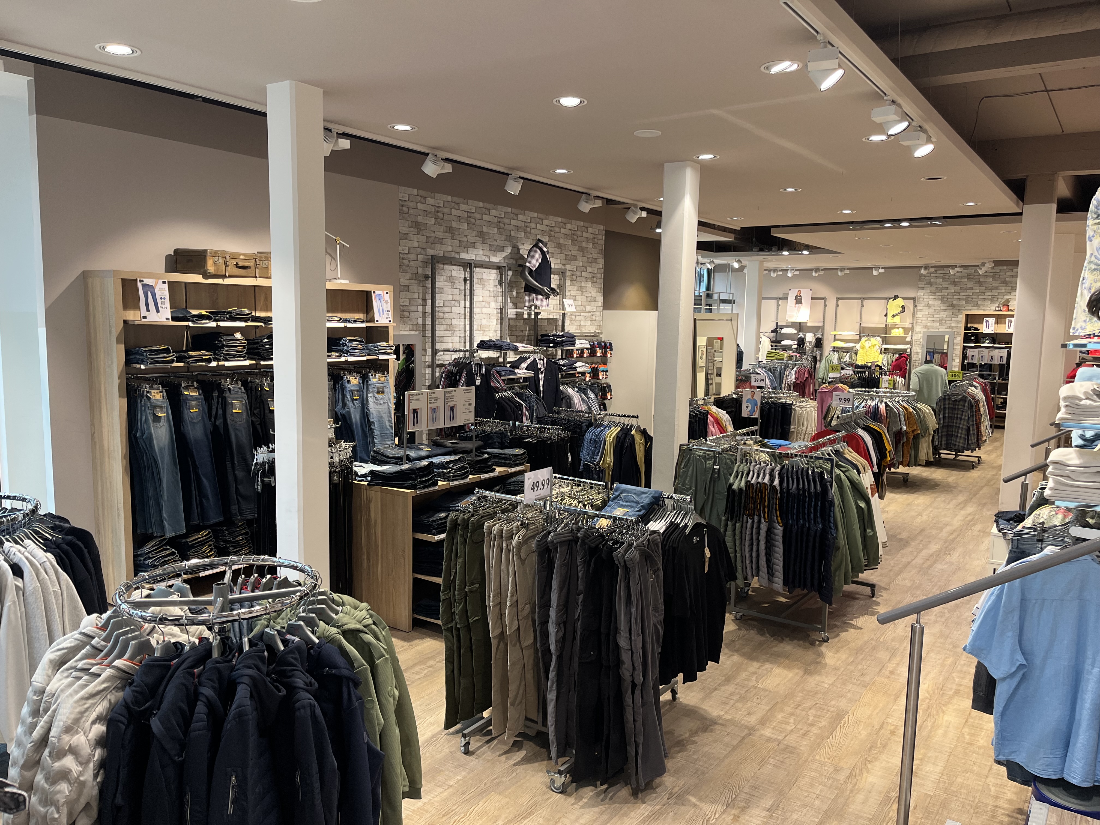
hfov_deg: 67.3
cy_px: 412
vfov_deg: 53.1
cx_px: 550
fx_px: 826
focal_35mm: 26
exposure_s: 1/100
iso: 125
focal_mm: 5.1
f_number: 1.6
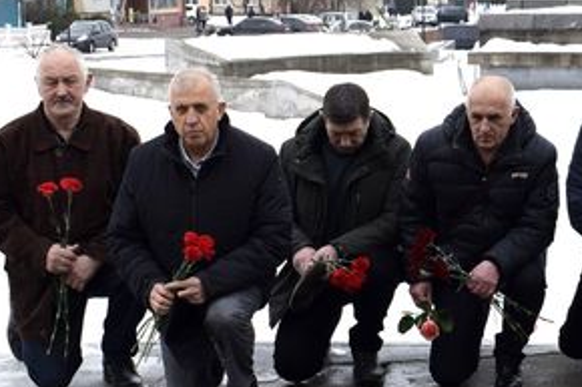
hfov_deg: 19.8
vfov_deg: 13.5
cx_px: 536
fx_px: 1632
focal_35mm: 101
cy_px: 201
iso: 200
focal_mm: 26
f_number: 8
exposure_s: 1/250
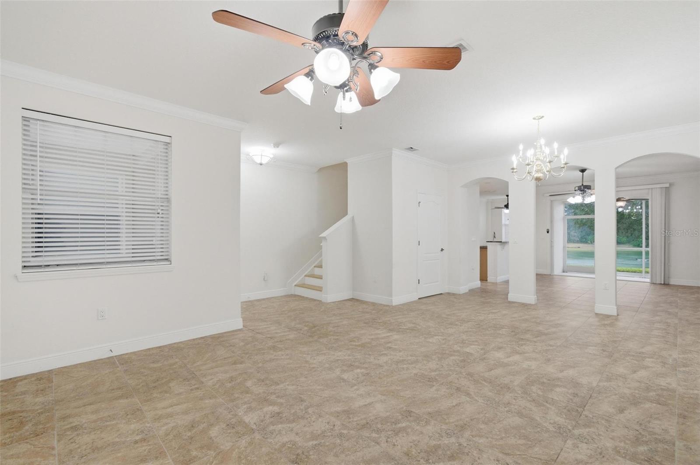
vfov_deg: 77.2
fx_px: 291
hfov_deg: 100.5
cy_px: 232
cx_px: 350
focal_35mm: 15
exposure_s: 1/250
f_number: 5.6
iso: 640
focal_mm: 10
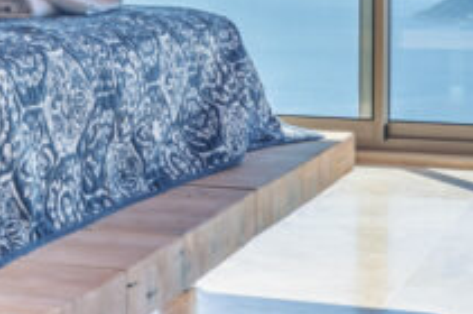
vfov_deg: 10.7
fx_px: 1666
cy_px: 3
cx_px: -155
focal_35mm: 127
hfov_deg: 15.3
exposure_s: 1/400
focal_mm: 30
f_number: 6.3
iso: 100
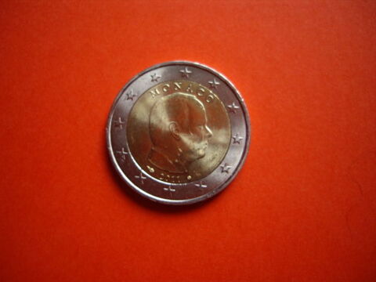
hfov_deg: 49.0
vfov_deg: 37.7
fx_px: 413
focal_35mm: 38
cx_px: 188
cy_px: 141
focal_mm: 7.9
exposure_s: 1/80
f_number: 2.8
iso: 100
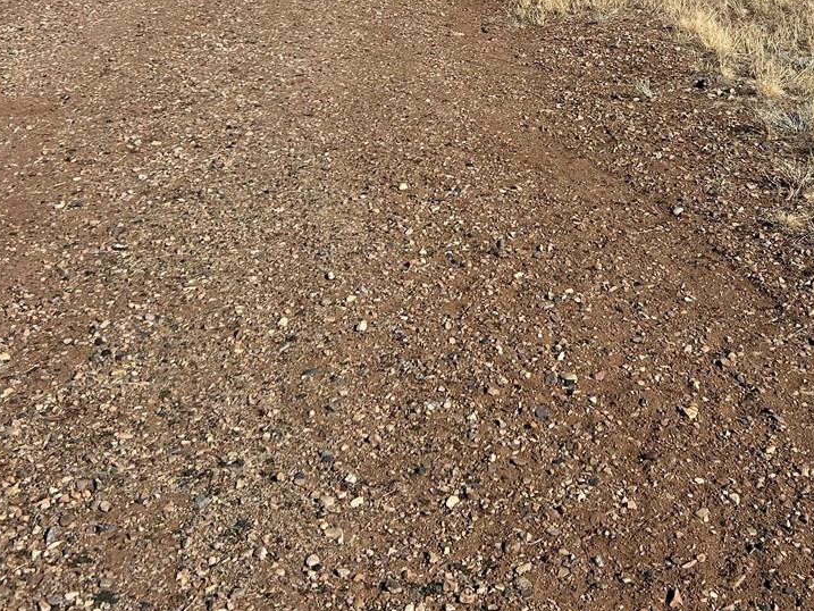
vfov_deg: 23.8
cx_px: 498
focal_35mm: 58
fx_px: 1364
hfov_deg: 33.1
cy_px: -39
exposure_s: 1/8000
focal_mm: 5.7
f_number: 1.5
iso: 50
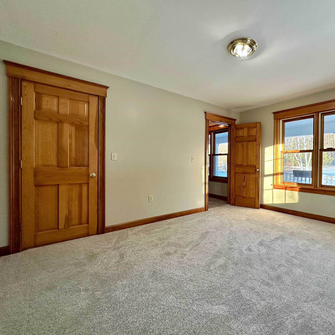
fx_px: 186
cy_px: 165
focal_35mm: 17
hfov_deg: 81.4
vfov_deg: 84.0
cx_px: 221
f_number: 2.2
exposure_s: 1/120
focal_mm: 2.22
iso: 200
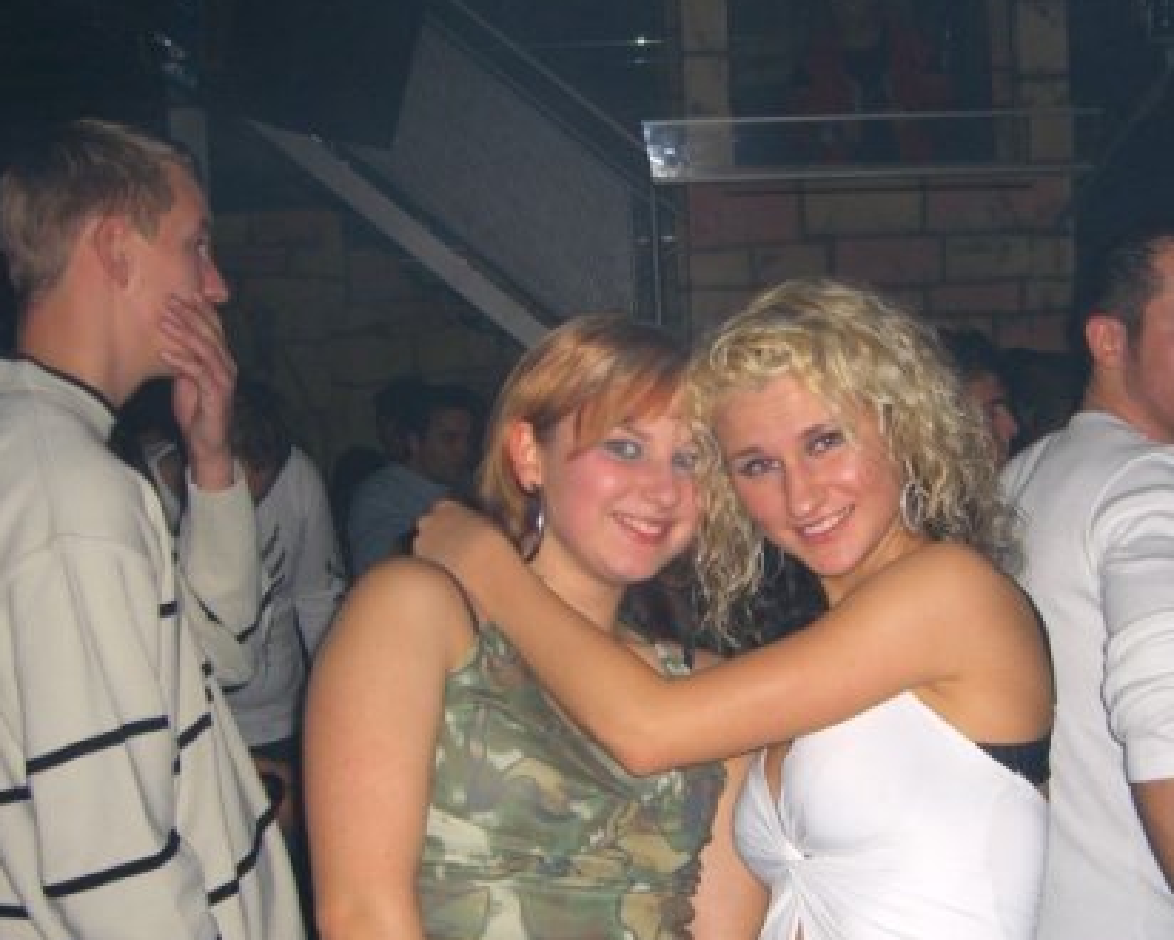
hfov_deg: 34.5
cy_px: 578
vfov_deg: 28.0
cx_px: 752
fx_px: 1877
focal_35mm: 54
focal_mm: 7.9
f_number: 2.8
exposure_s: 1/60
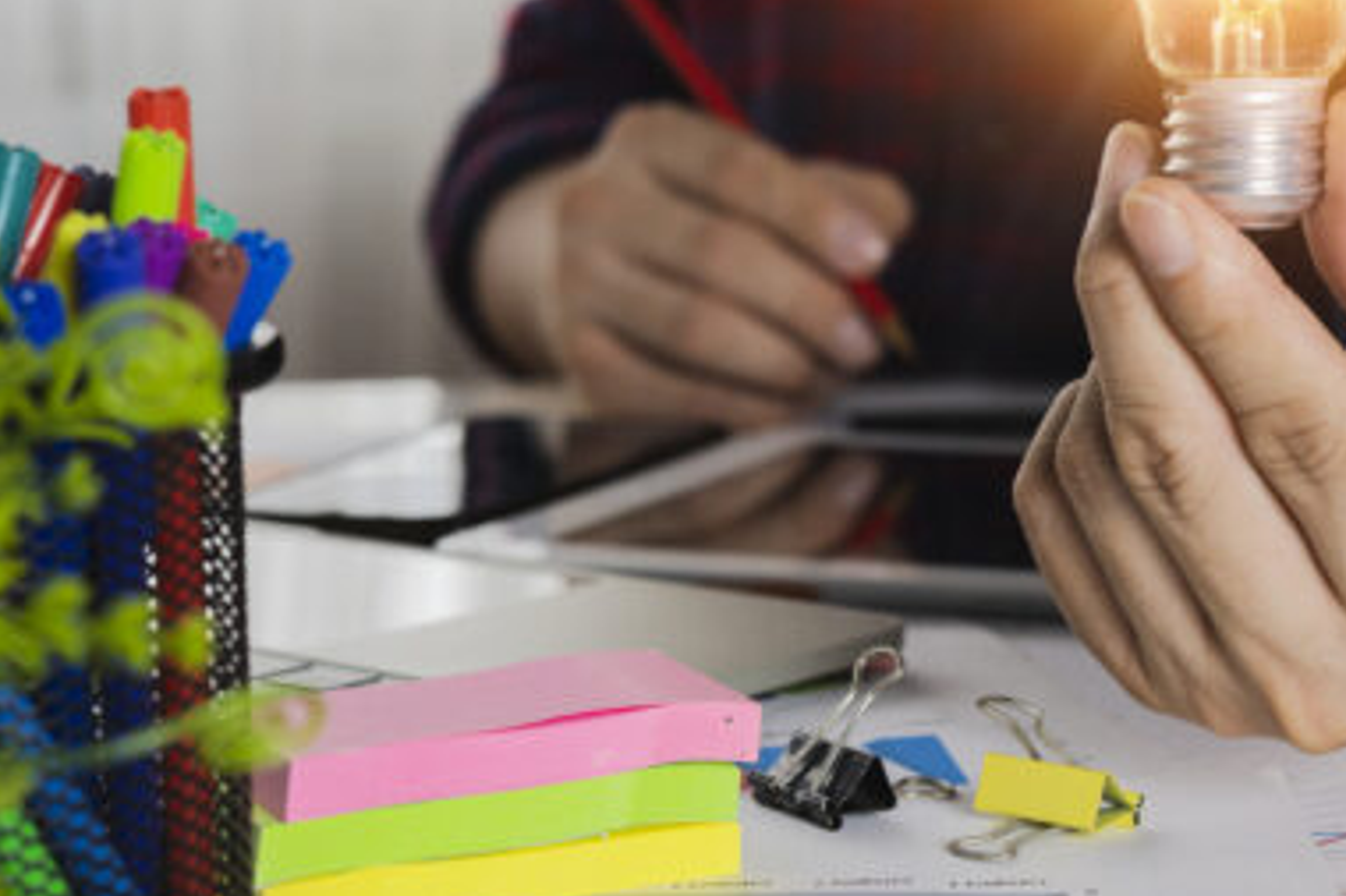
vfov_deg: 14.9
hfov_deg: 21.9
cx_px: 1215
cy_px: 181
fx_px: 3401
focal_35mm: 91
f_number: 5
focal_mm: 45
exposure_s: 1/25
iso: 100
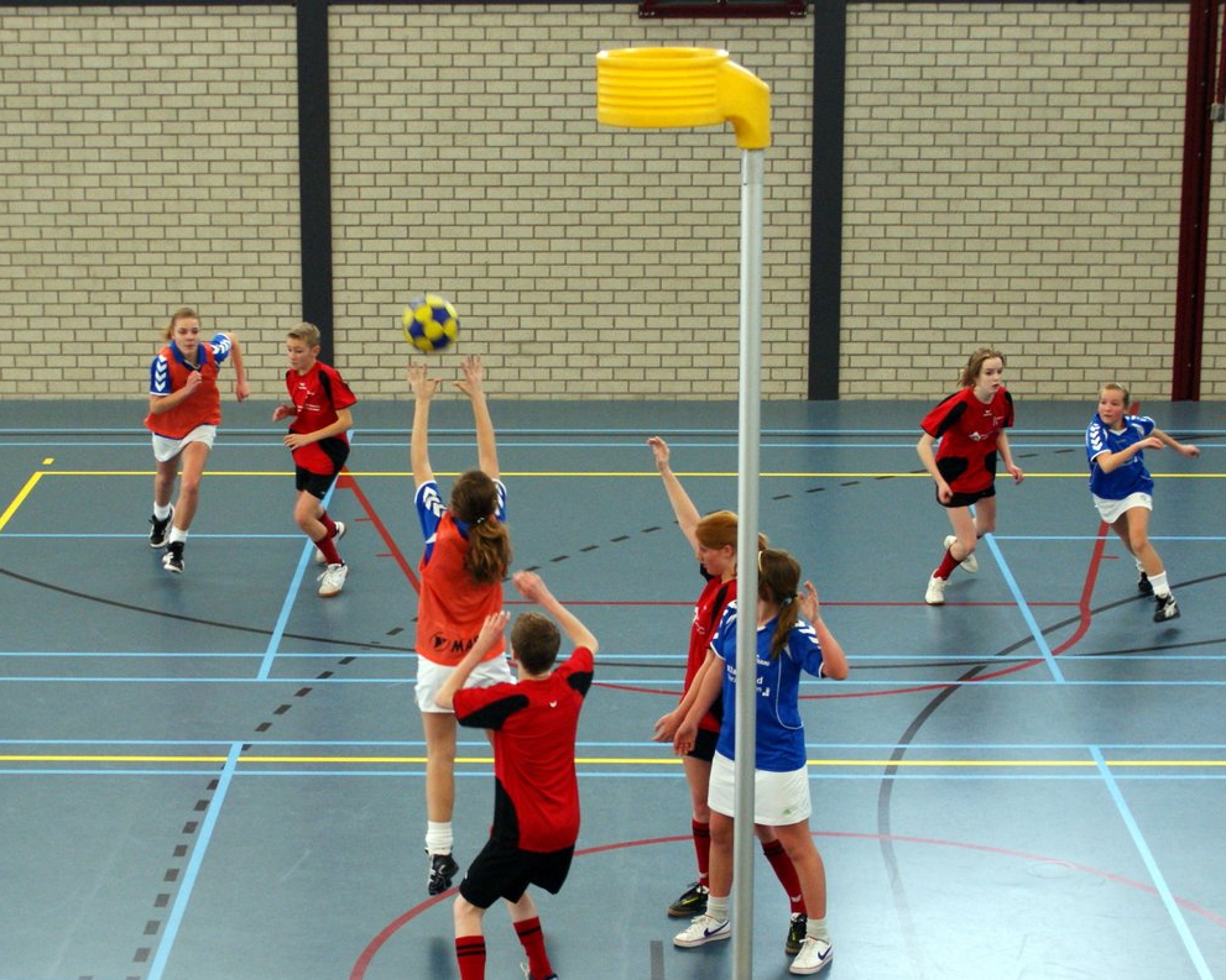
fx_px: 2162
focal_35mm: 60
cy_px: 490
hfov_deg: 31.7
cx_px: 590
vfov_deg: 25.6
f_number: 3.5
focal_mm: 35
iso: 400
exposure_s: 1/125
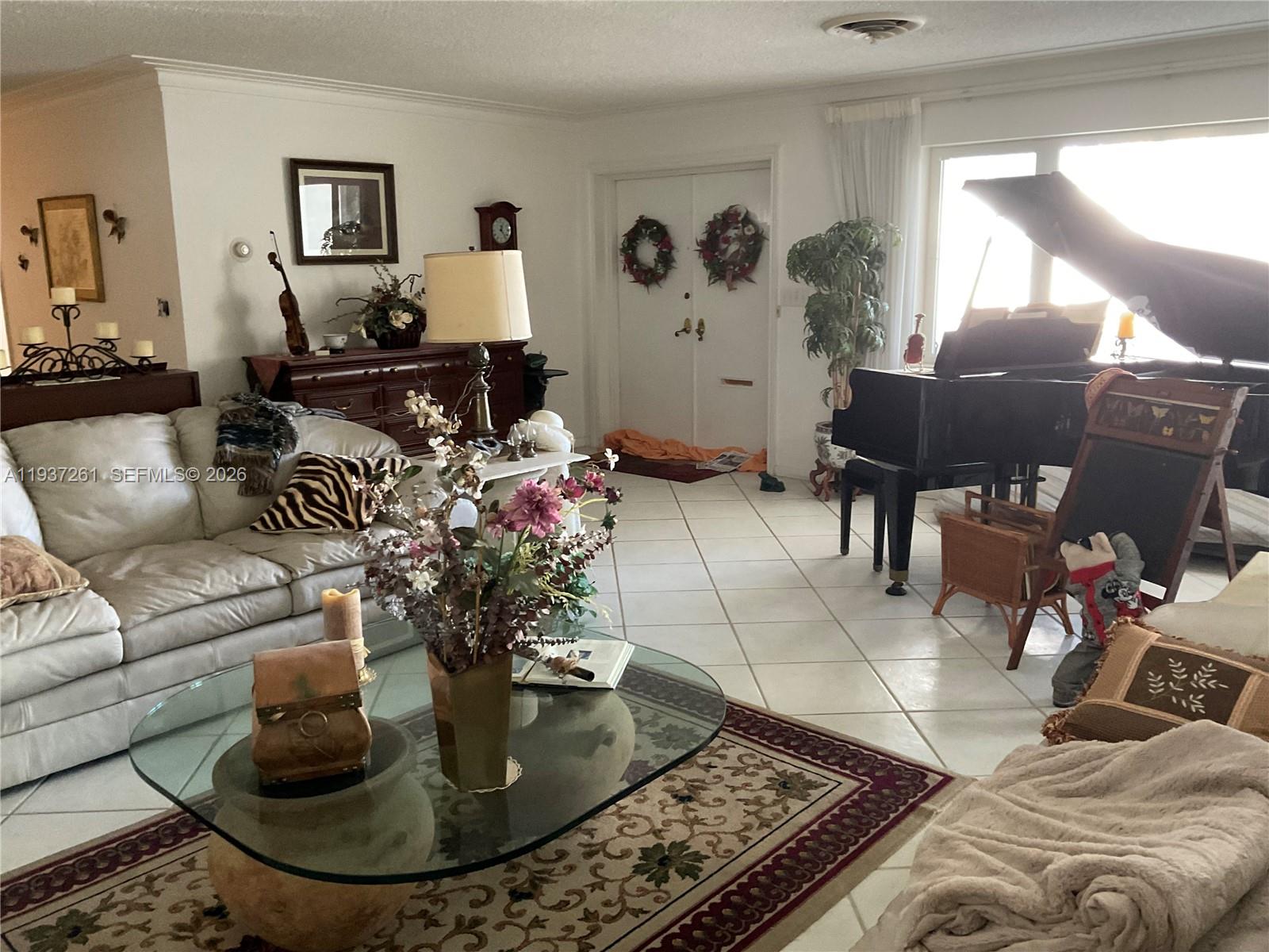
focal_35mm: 29
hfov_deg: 61.7
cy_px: 476
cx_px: 634
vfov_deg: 48.2
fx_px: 1063
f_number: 1.8
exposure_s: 1/30
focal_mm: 3
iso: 250
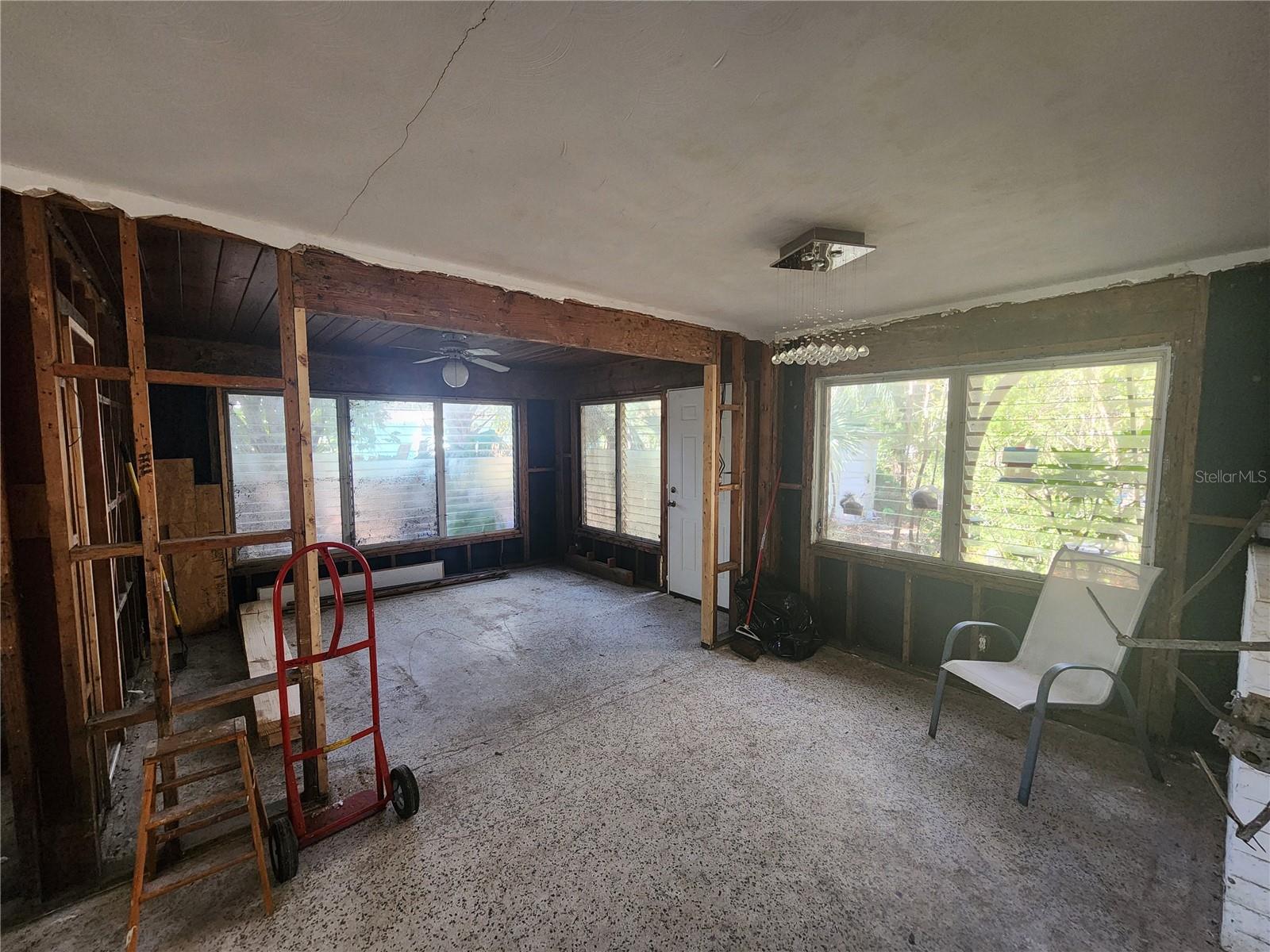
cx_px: 635
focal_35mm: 13
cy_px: 476
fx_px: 477
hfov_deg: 106.2
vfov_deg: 89.9
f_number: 2.2
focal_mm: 2.2
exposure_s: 1/60
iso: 400
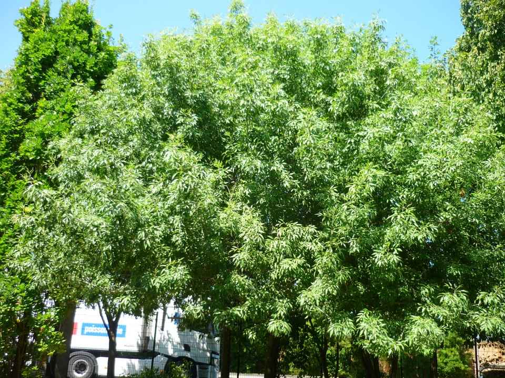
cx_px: 252
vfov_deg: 42.9
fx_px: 481
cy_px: 189
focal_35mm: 33
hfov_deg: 55.4
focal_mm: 5.5
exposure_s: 1/320
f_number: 2.8
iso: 100
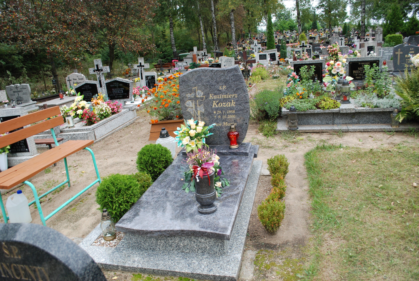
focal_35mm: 27
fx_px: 315
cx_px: 210
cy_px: 140
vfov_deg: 48.0
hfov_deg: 67.3
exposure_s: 1/100
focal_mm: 18
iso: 200
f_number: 5
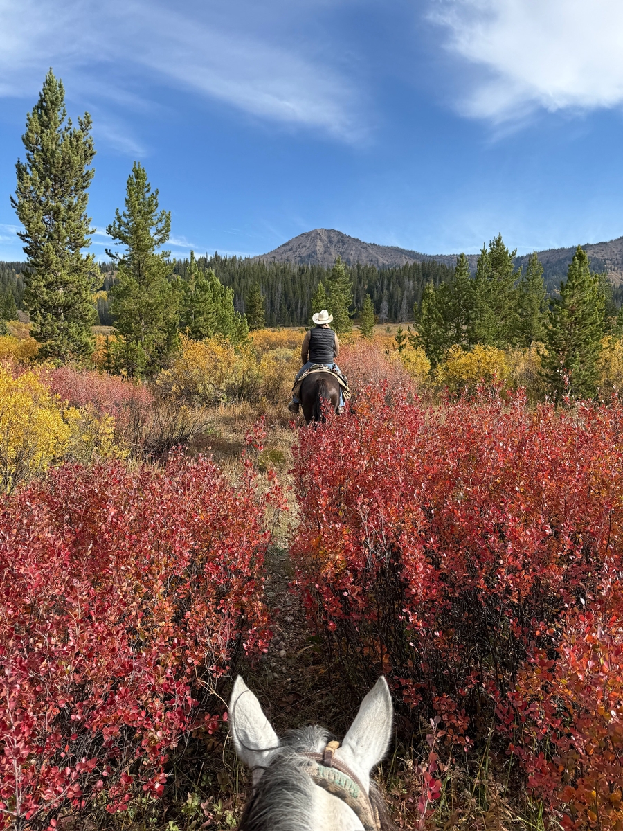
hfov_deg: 56.8
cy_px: 416
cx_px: 312
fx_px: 576
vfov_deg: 71.6
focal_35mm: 24
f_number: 1.78
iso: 80
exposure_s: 1/2445
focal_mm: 6.76
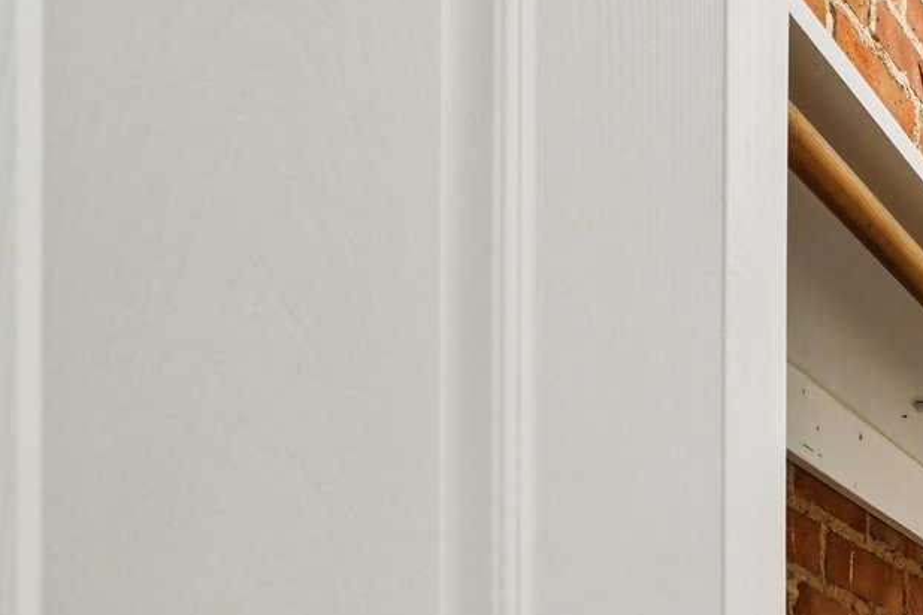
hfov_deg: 24.5
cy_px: 928
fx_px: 1401
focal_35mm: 55
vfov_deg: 20.9
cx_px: 1504
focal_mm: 11
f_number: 8
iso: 400
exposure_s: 1/8
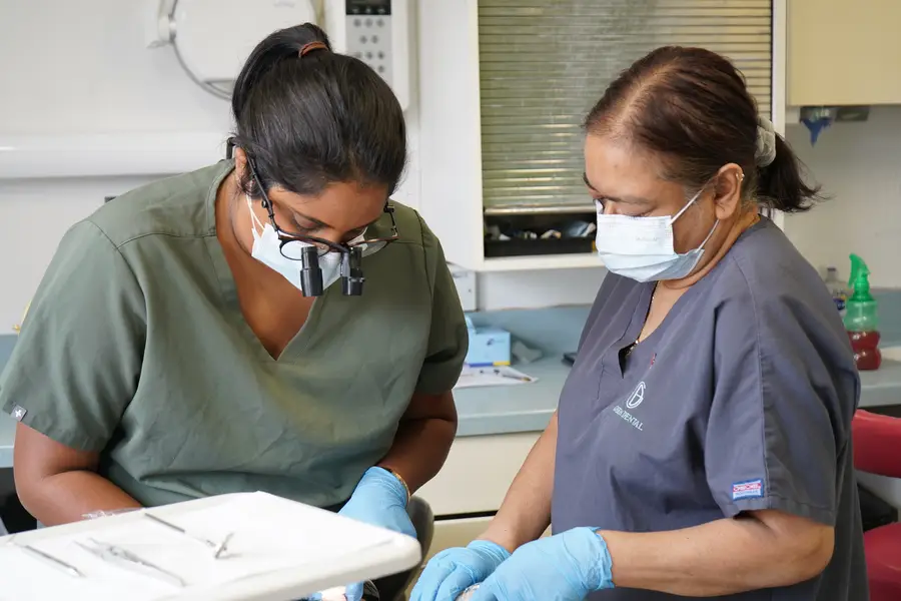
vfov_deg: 25.1
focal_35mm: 54
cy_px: 300
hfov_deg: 36.9
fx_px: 1351
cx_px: 450
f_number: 5
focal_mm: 54
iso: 500
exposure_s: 1/60
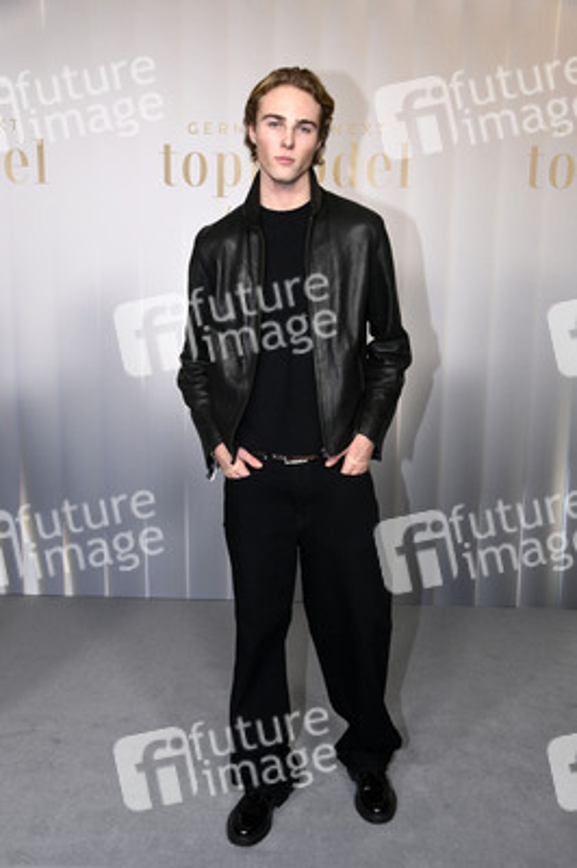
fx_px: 867
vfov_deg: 53.2
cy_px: 434
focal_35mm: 36
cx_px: 288
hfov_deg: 36.8
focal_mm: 36
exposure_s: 1/250
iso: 1000
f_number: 5.6
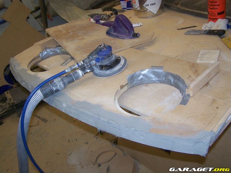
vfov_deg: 37.7
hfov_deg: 49.0
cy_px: 86
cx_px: 116
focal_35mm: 38
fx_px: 254
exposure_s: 1/60
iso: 80
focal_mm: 6.3
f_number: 2.8
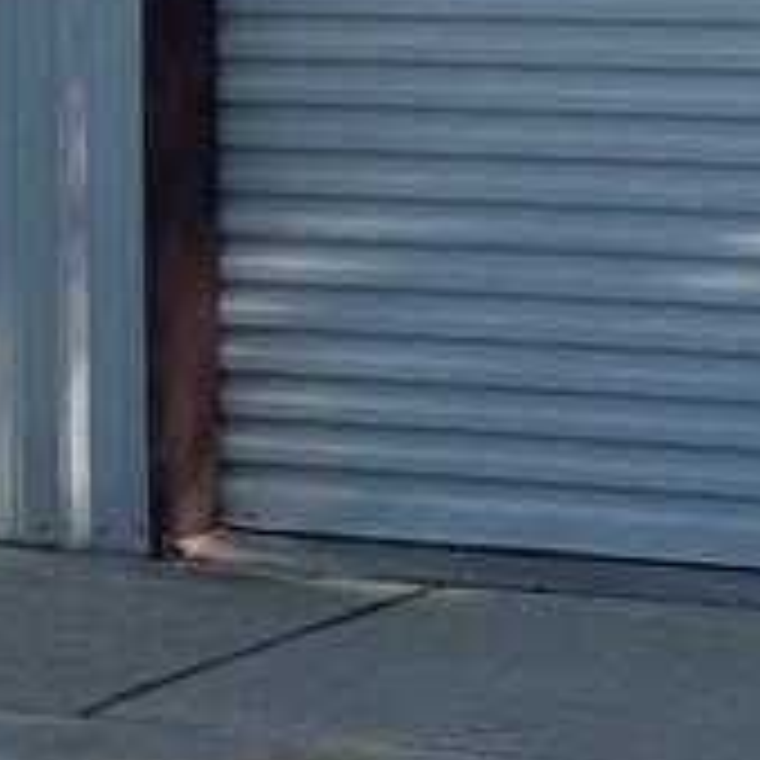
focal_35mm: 201
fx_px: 4993
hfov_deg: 8.6
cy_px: -463
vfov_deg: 8.5
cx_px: -126
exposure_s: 1/2833
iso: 80
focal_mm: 6.76
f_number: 1.78
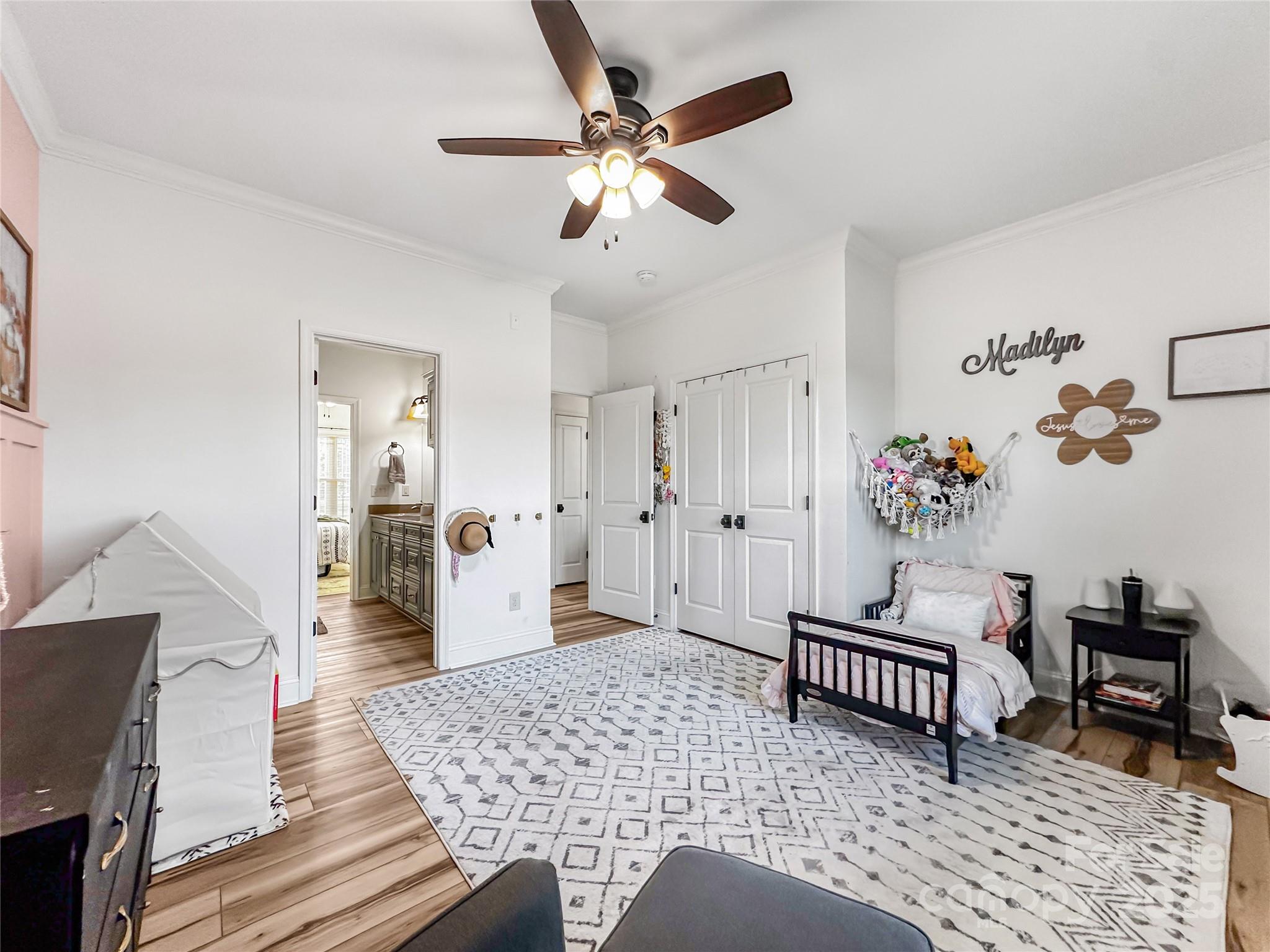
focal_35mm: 14
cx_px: 635
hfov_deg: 102.1
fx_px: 514
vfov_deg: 85.7
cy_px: 476
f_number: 2.2
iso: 160
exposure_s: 1/60
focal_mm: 2.22
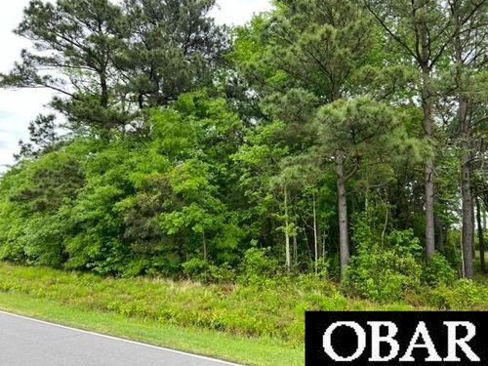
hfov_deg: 67.3
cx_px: 244
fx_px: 367
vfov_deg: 53.1
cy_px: 183
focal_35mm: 26
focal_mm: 5.7
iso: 50
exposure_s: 1/239
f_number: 1.5
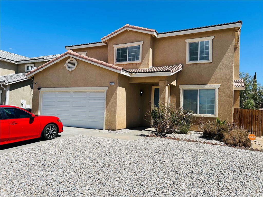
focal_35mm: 26
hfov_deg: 67.3
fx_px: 198
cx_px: 132
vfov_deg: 53.1
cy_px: 98
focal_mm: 5.7
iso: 50
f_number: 1.5
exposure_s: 1/6211
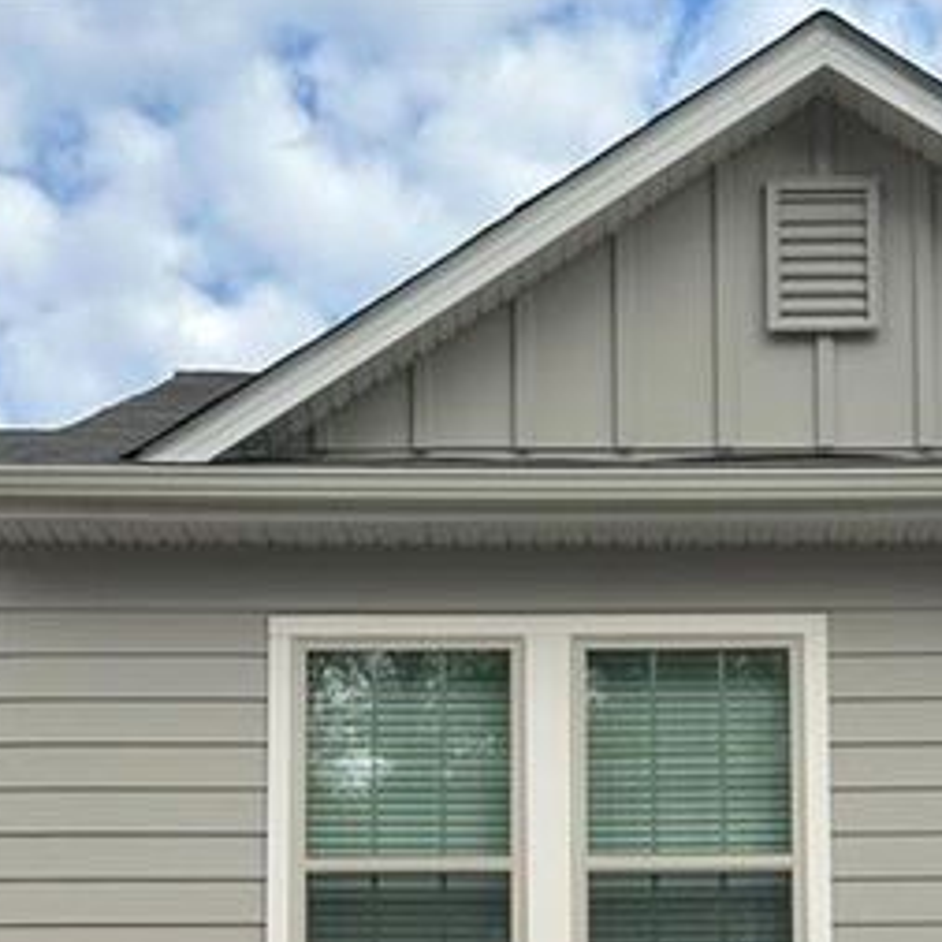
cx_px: 693
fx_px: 3448
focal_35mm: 112
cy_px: 1227
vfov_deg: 14.9
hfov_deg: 15.5
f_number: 1.78
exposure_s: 1/1783
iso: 64
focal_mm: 6.86
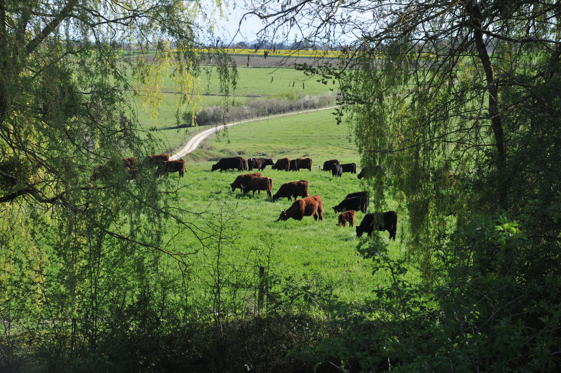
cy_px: 186
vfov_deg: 13.8
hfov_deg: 20.6
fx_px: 1541
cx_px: 280
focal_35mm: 99
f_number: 5.3
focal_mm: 66
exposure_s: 1/800
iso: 320
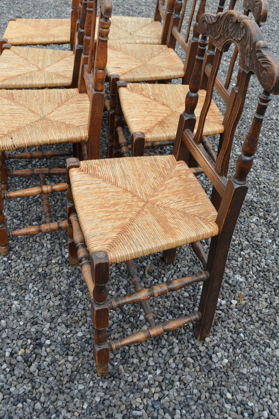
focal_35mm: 40
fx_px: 466
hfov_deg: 33.3
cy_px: 164
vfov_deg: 48.2
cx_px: 128
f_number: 5.6
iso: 100
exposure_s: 1/125
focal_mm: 20
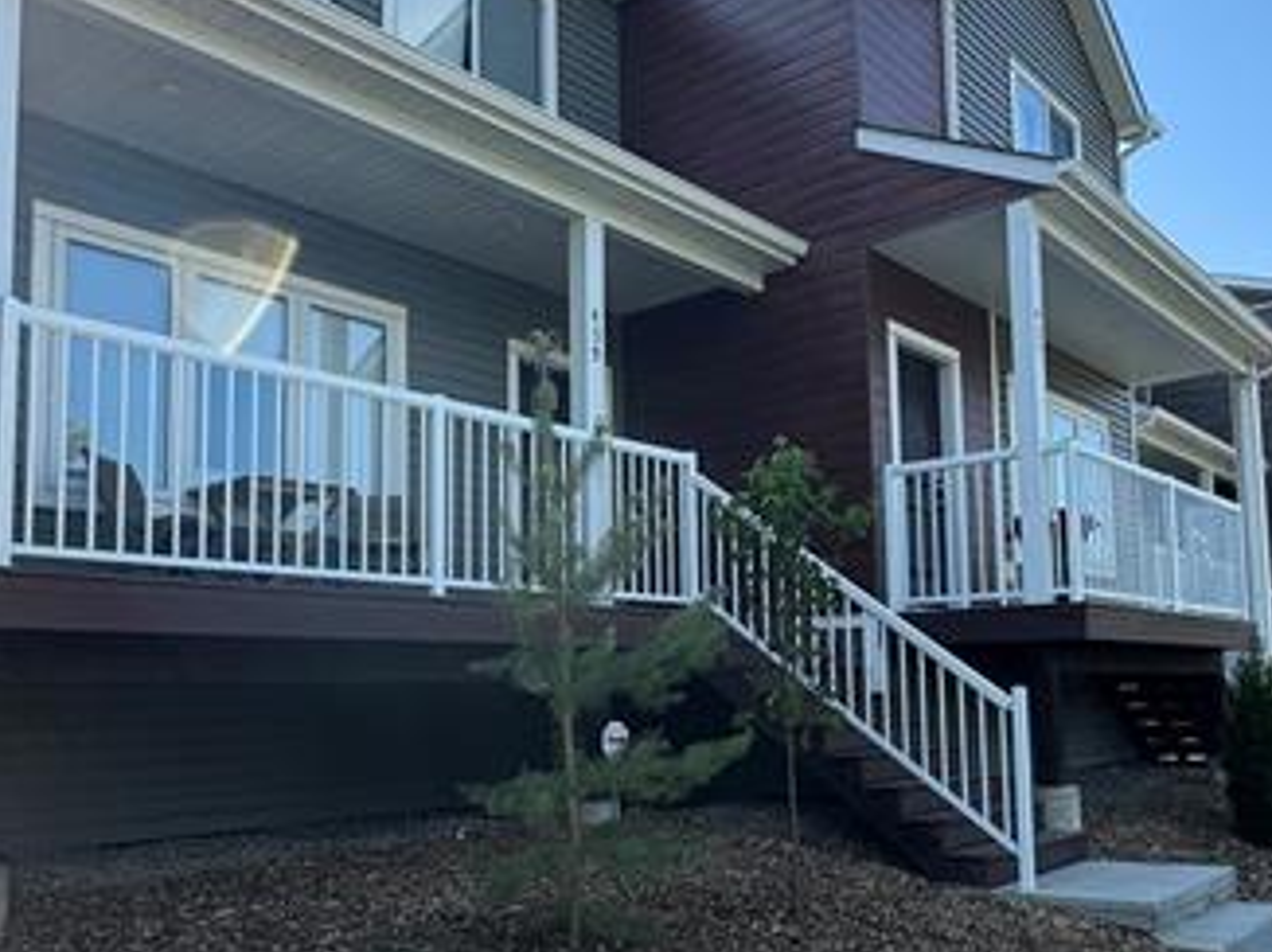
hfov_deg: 55.1
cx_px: 741
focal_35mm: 33
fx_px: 1212
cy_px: 589
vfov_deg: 42.6
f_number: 2.2
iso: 40
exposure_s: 1/371
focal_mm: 2.22
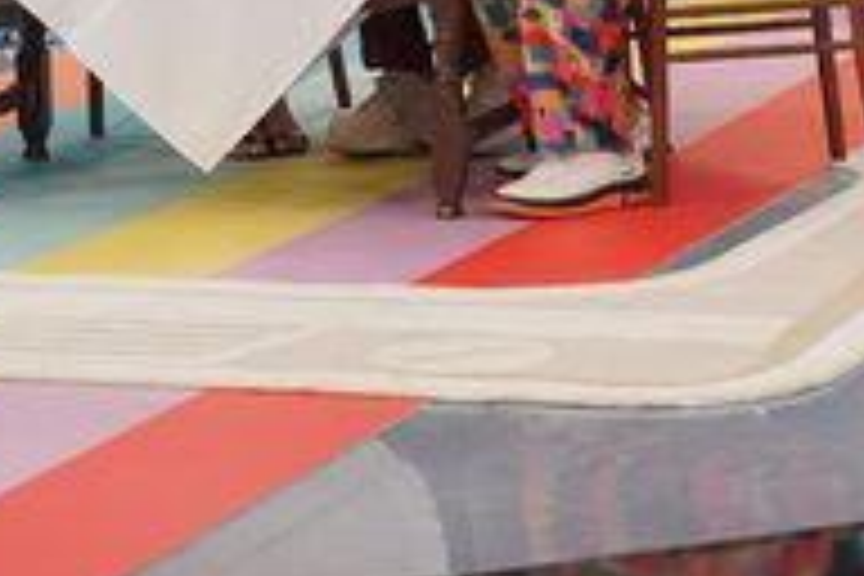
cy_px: -266
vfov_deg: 6.4
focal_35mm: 211
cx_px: 518
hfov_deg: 9.7
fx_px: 5064
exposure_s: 1/160
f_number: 4
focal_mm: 70
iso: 640
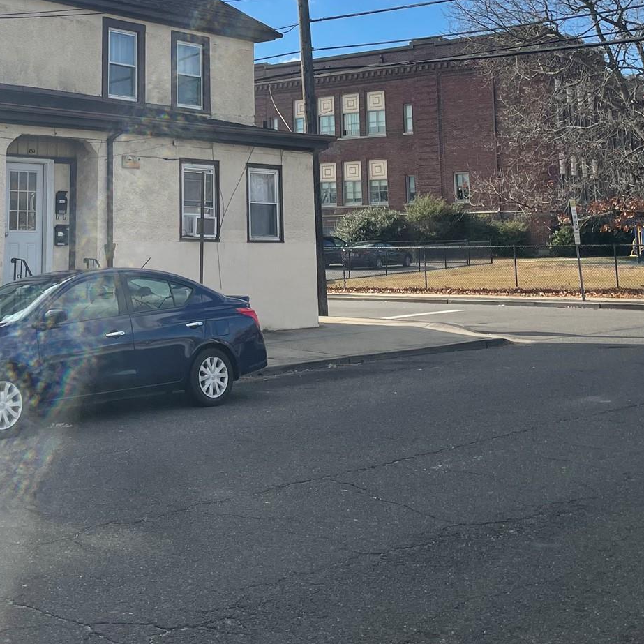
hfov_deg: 32.6
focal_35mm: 51
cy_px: 110
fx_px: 1073
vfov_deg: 32.3
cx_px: 140
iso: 32
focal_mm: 4.2
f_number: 1.6
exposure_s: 1/4000
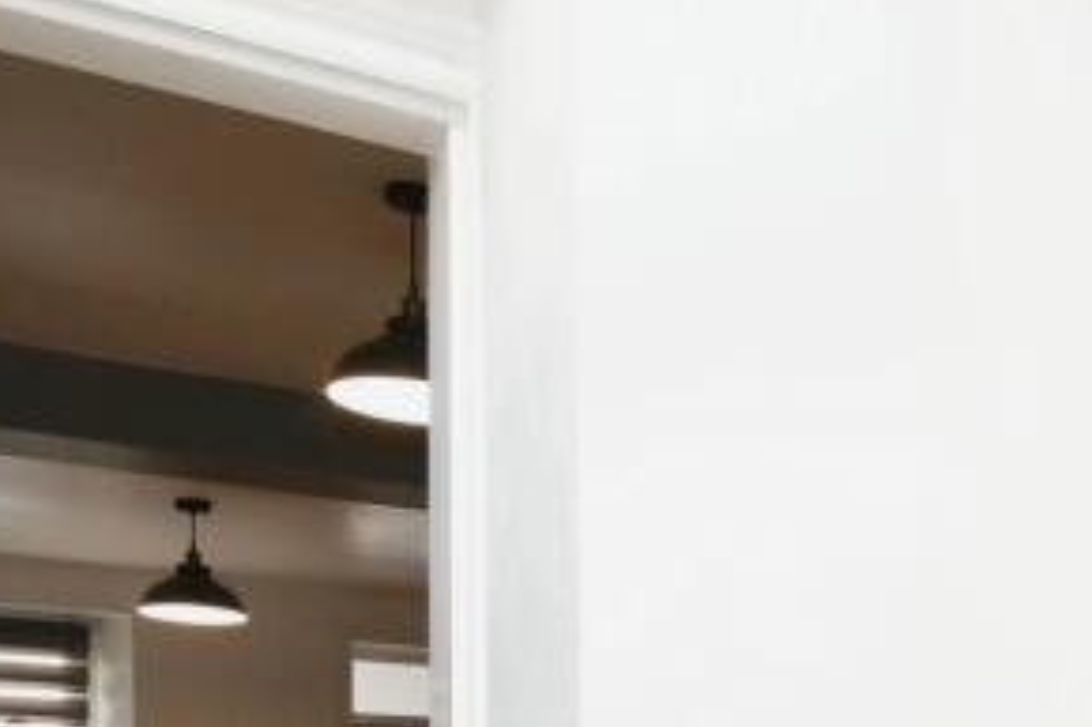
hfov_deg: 31.9
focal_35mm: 53
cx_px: 1277
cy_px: 880
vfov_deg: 23.3
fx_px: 1607
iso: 400
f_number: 8
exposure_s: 1/20
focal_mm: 10
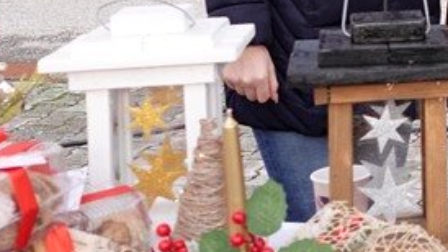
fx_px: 1164
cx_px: 739
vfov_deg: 11.8
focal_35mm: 98
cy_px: -128
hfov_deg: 18.4
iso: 100
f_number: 2.5
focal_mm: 9.3
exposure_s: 1/200
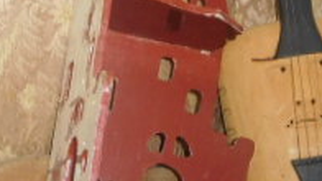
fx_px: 759
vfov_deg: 12.8
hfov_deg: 23.9
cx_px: 148
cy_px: 273
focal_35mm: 89
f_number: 3.4
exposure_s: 1/30
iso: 280
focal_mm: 4.5
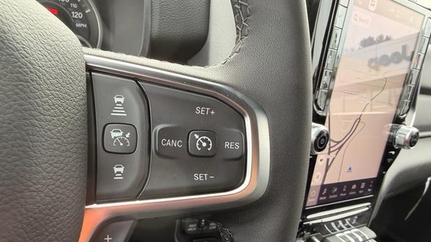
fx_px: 309
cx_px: 218
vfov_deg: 42.6
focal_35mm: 27
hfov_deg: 69.8
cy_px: 151
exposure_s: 1/121
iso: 160
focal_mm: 2.22
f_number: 2.2
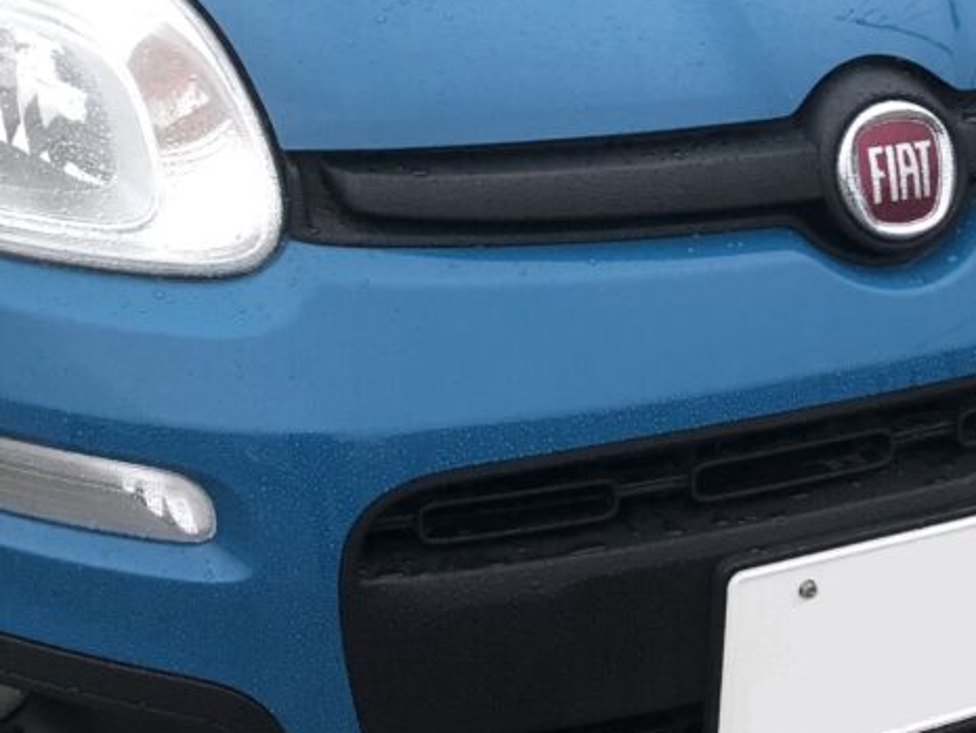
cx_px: 504
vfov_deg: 18.6
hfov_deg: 25.3
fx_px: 2172
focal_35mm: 77
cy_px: -27
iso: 40
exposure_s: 1/30
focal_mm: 3.99
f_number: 1.8
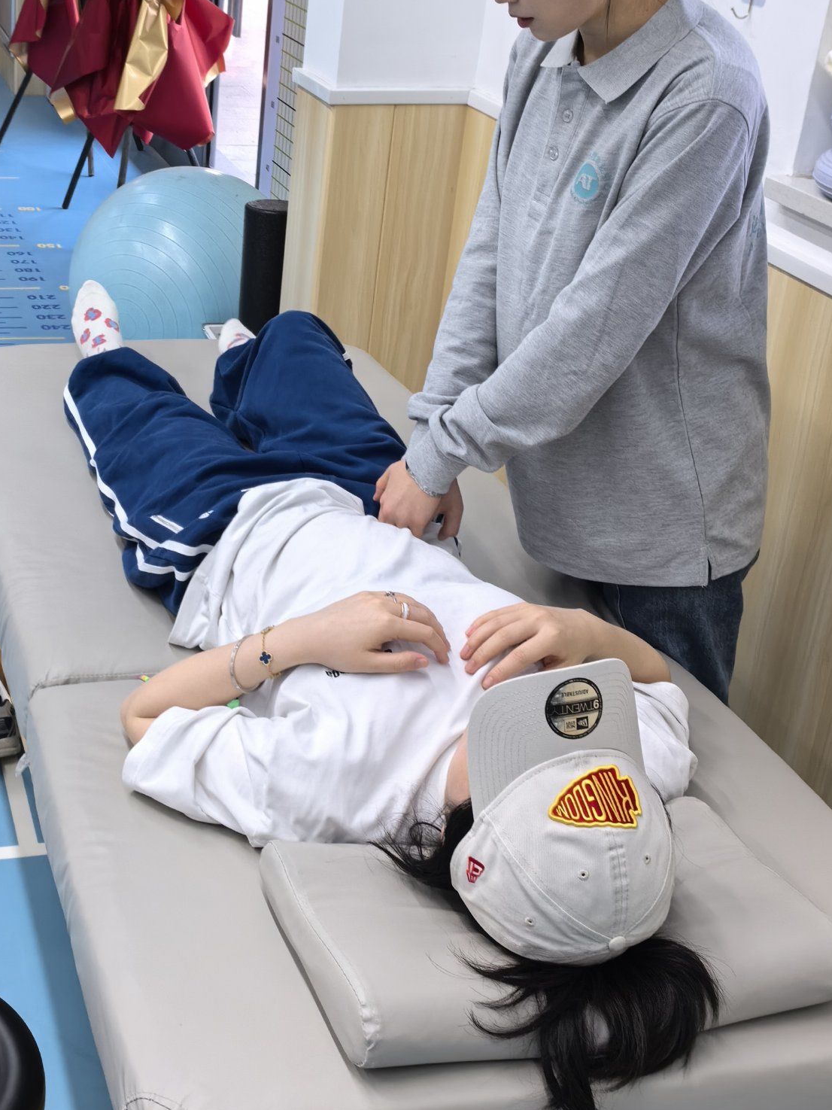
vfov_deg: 38.1
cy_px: 484
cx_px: 177
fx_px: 1603
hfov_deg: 28.5
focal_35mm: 50
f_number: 2
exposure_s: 1/50
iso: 160
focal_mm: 5.75
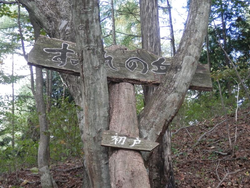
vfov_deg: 29.7
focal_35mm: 49
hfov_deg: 38.9
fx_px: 354
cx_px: 125
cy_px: 94
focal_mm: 8.9
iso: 200
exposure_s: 1/50
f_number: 4
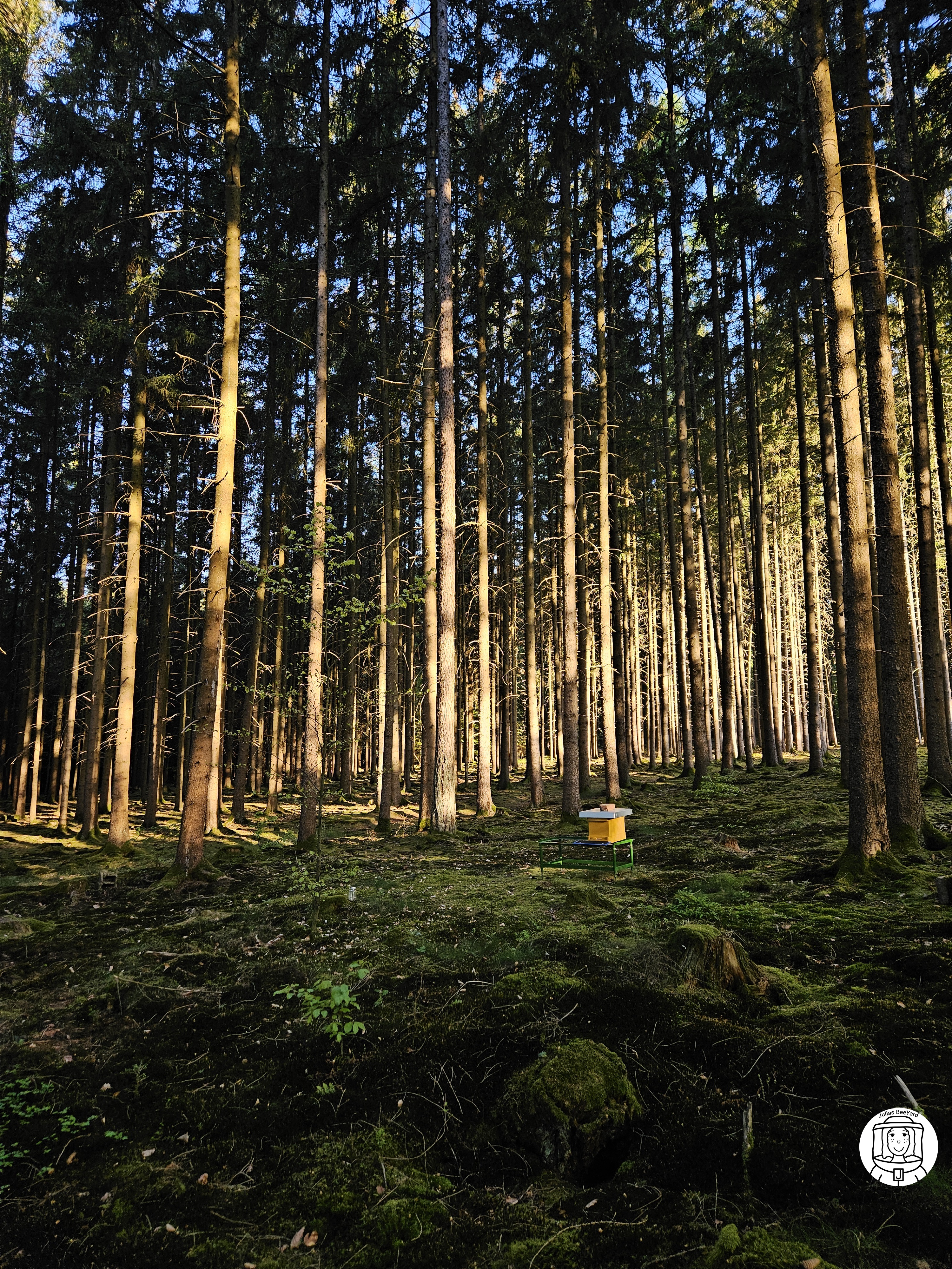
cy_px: 634
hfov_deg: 58.9
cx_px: 476
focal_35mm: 23
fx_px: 843
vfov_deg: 73.9
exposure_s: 1/182
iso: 64
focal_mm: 5.4
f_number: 1.8
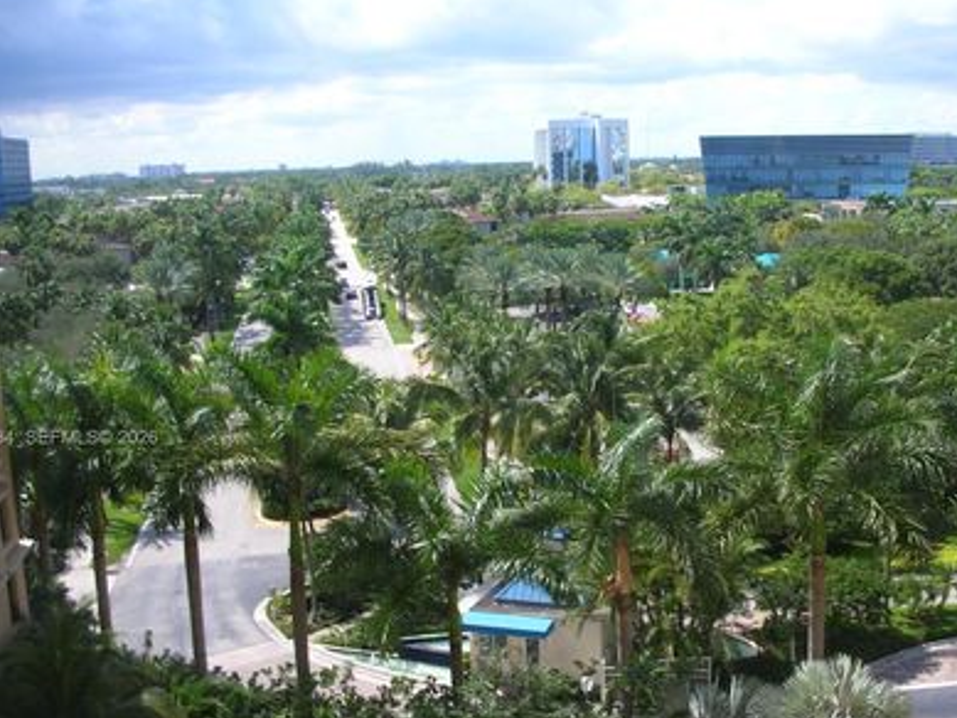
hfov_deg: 42.0
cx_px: 534
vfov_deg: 32.1
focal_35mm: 45
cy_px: 439
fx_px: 1244
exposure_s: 1/41.7
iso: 50
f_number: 8.5
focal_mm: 5.8
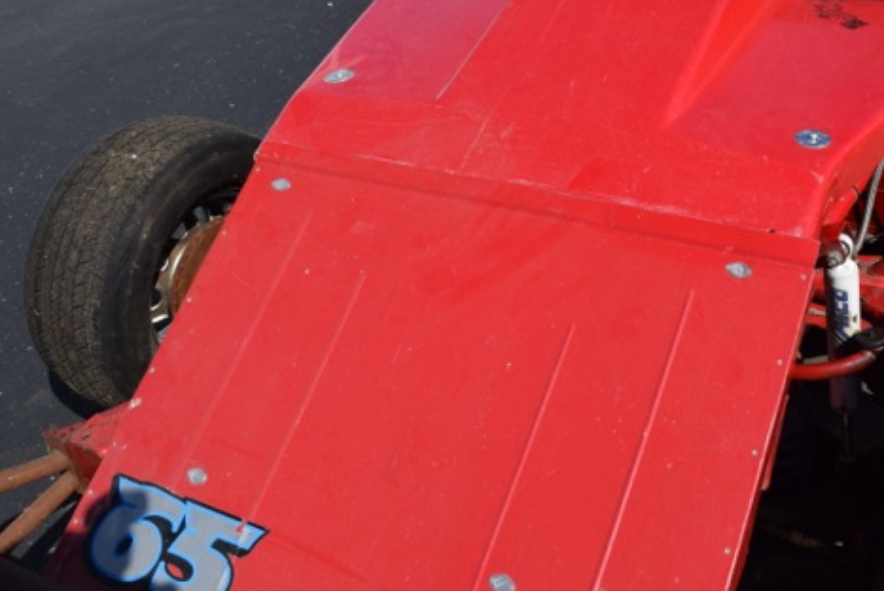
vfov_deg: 36.0
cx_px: 583
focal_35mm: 37
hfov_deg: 51.0
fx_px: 909
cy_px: 266
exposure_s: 1/500
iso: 200
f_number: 11
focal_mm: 18
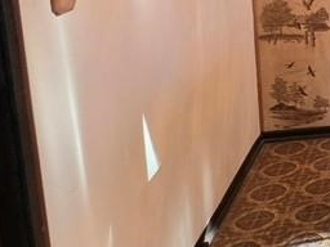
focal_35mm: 52
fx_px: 496
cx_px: 605
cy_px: -21
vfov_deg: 26.0
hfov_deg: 21.7
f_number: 1.9
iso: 250
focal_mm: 2.2
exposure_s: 1/60.2
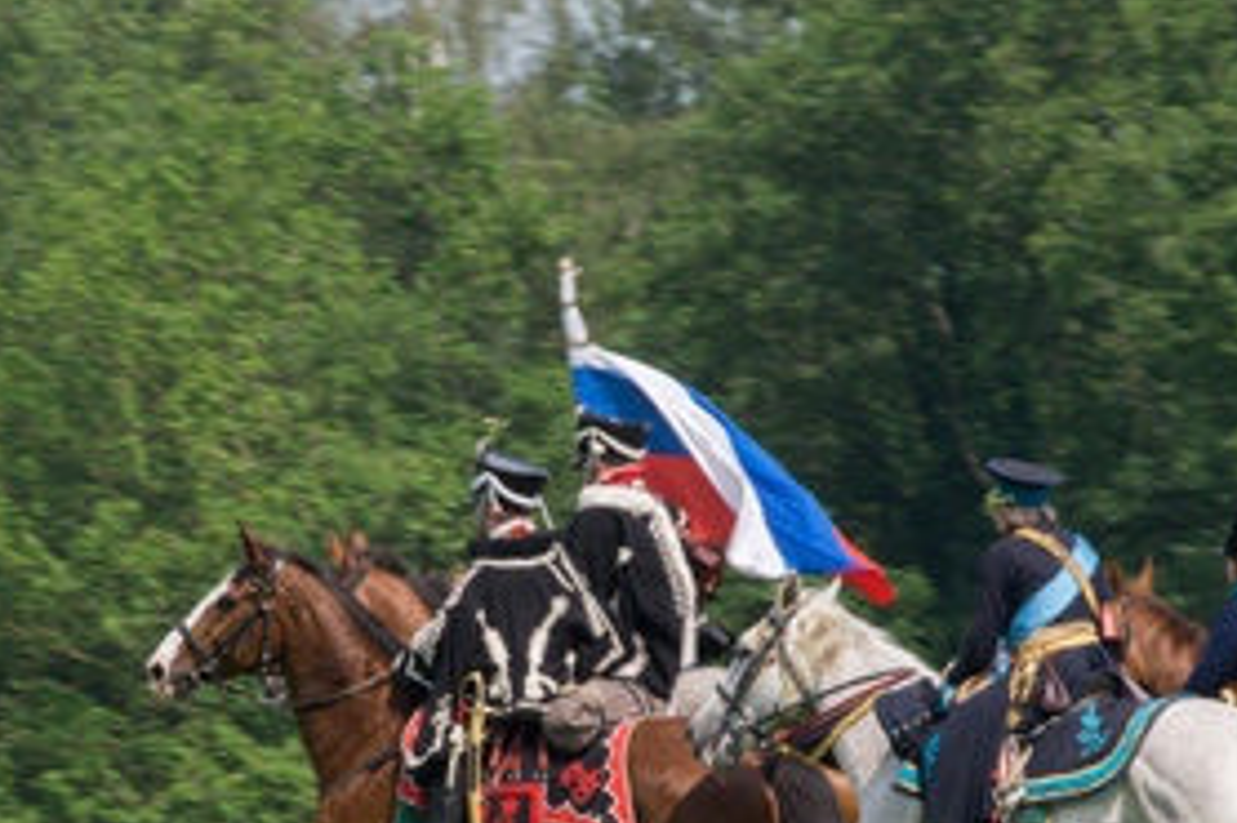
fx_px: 18543
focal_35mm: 540
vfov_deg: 2.5
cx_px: 521
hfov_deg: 3.8
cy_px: 692
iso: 100
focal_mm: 200
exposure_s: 1/40
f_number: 20
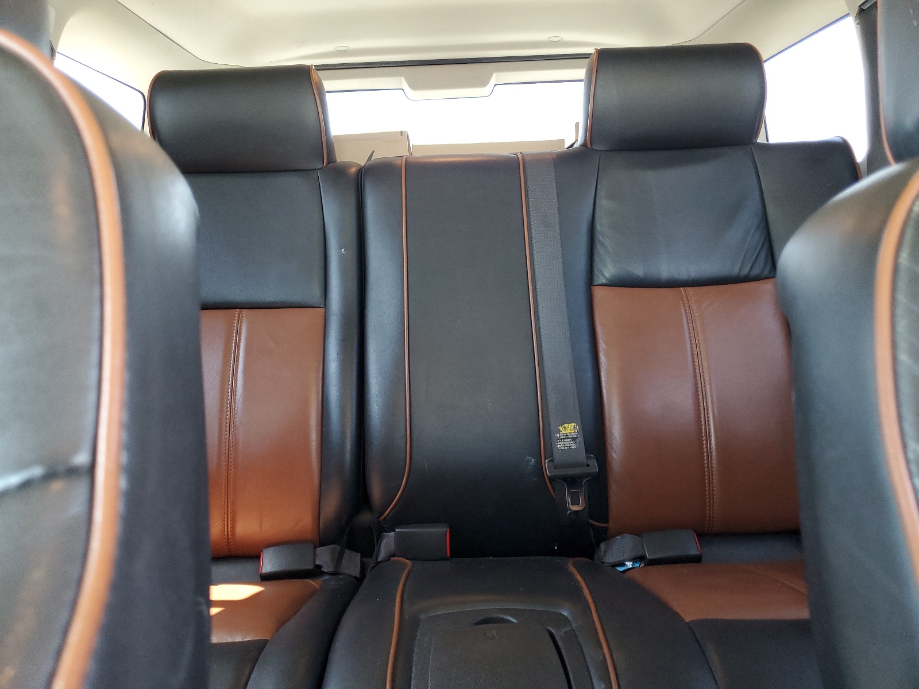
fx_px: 690
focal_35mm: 26
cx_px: 460
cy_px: 344
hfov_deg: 67.3
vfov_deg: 53.1
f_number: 1.5
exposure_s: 1/60.2
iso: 156
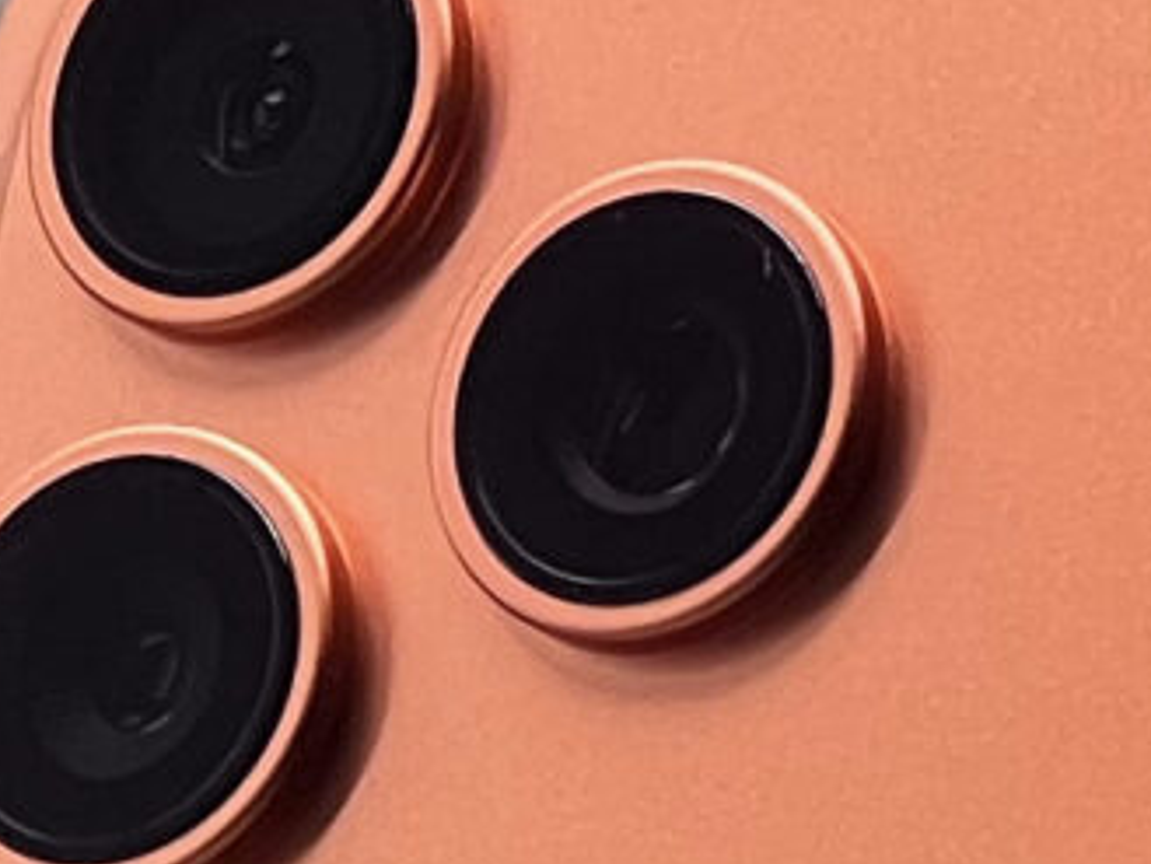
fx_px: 19924
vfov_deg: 2.5
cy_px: 2200
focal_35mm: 599
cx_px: 420
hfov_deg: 3.3
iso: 80
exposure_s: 1/100
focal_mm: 9
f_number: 2.8
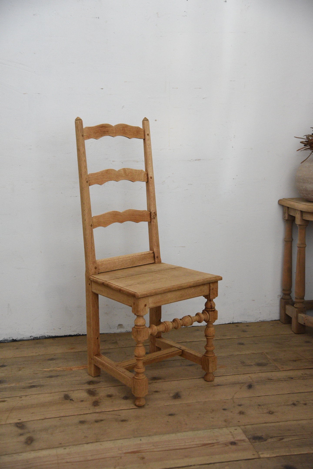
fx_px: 625
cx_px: 156
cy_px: 234
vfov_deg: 41.1
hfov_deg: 28.1
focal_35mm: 48
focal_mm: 48
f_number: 4
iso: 3600
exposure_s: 1/50
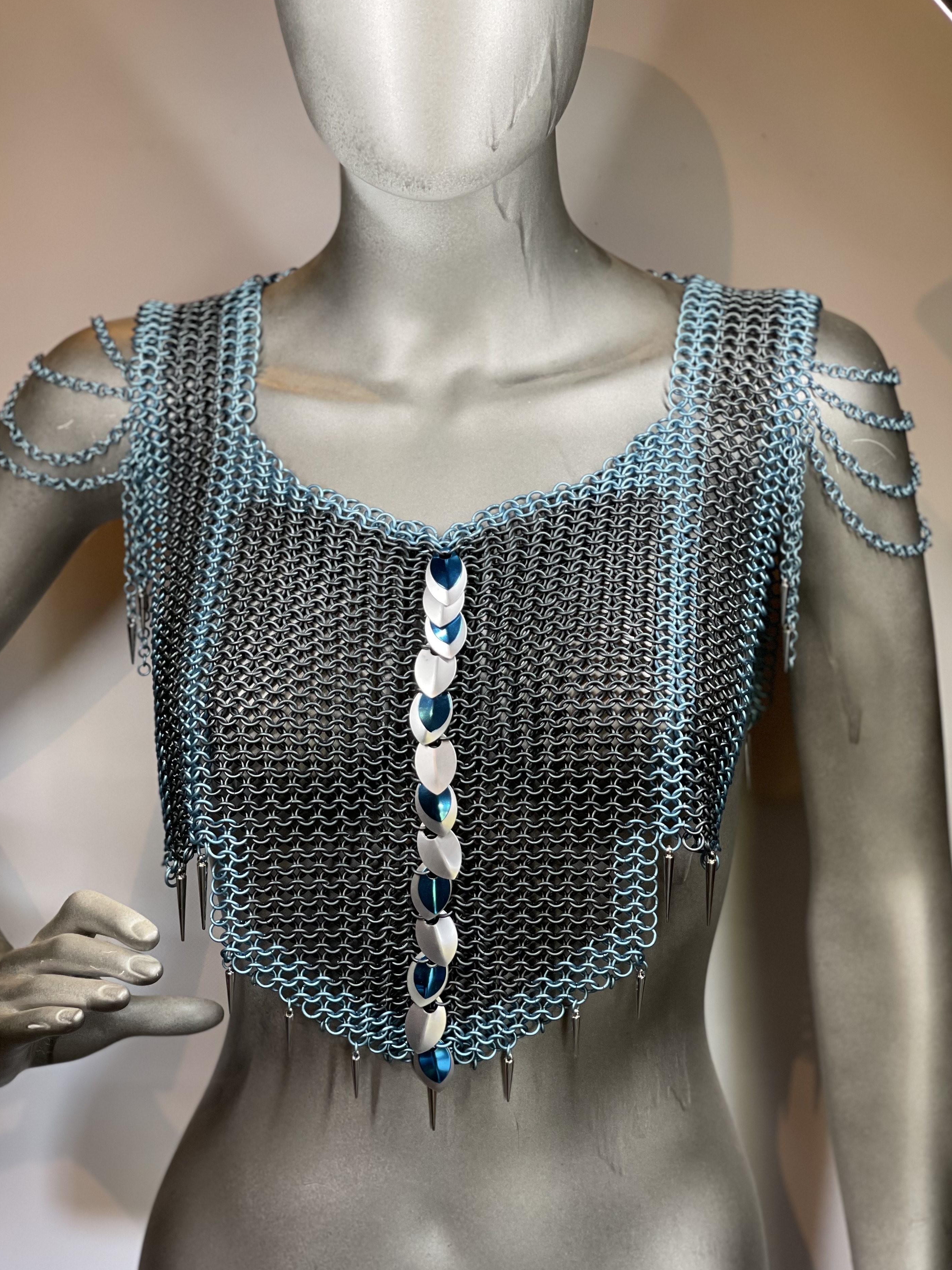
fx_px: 2530
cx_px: 446
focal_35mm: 69
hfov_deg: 21.3
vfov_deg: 28.2
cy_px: 642
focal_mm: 7.5
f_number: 2.2
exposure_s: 1/60
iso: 160
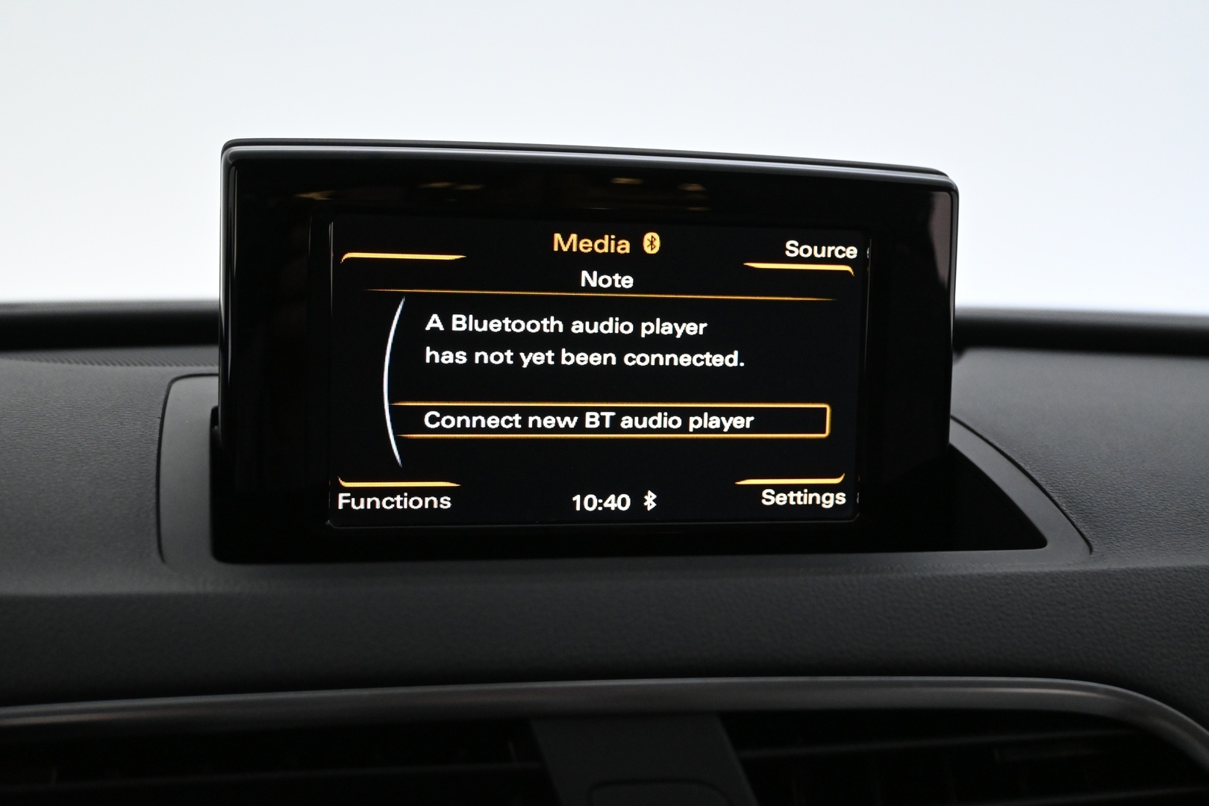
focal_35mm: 45
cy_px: 403
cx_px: 604
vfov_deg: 29.9
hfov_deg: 43.6
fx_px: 1511
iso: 2800
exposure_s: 1/50
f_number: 4.8
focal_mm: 30
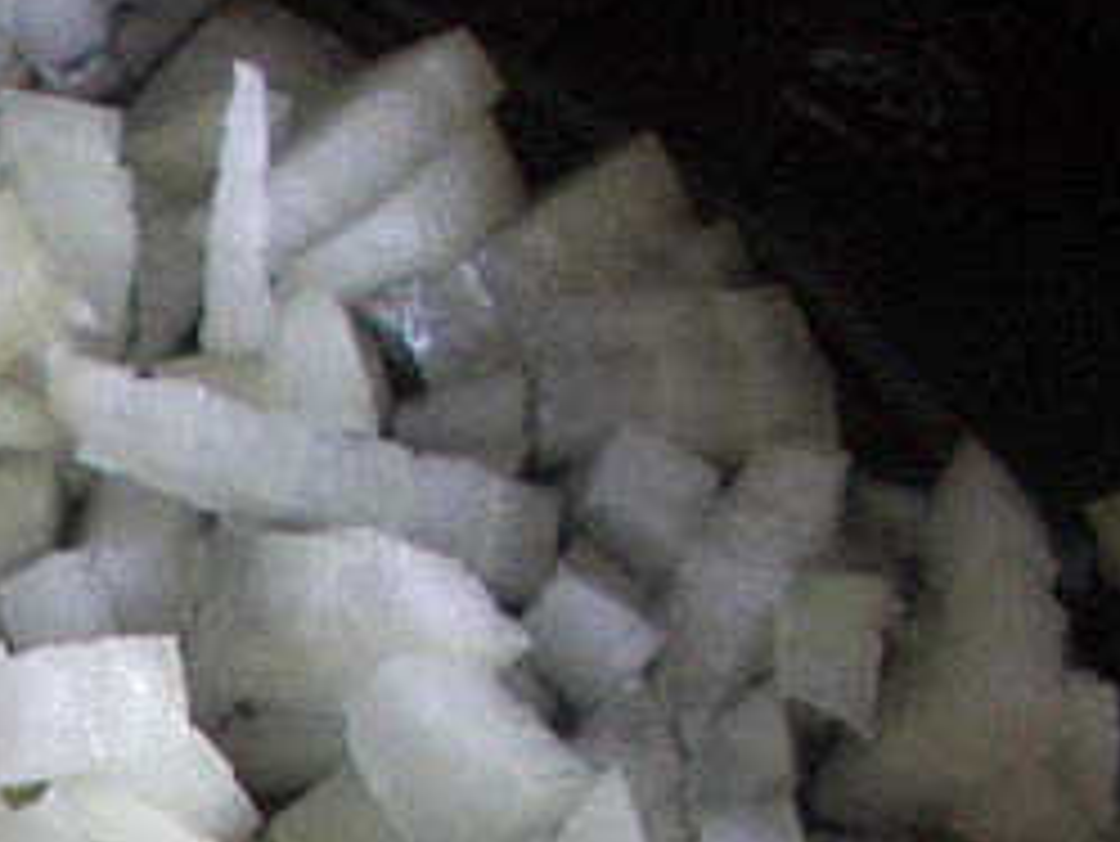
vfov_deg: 12.8
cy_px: 1423
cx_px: -810
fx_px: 3464
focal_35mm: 107
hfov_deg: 16.0
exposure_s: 1/25
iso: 160
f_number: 3.2
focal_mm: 4.6
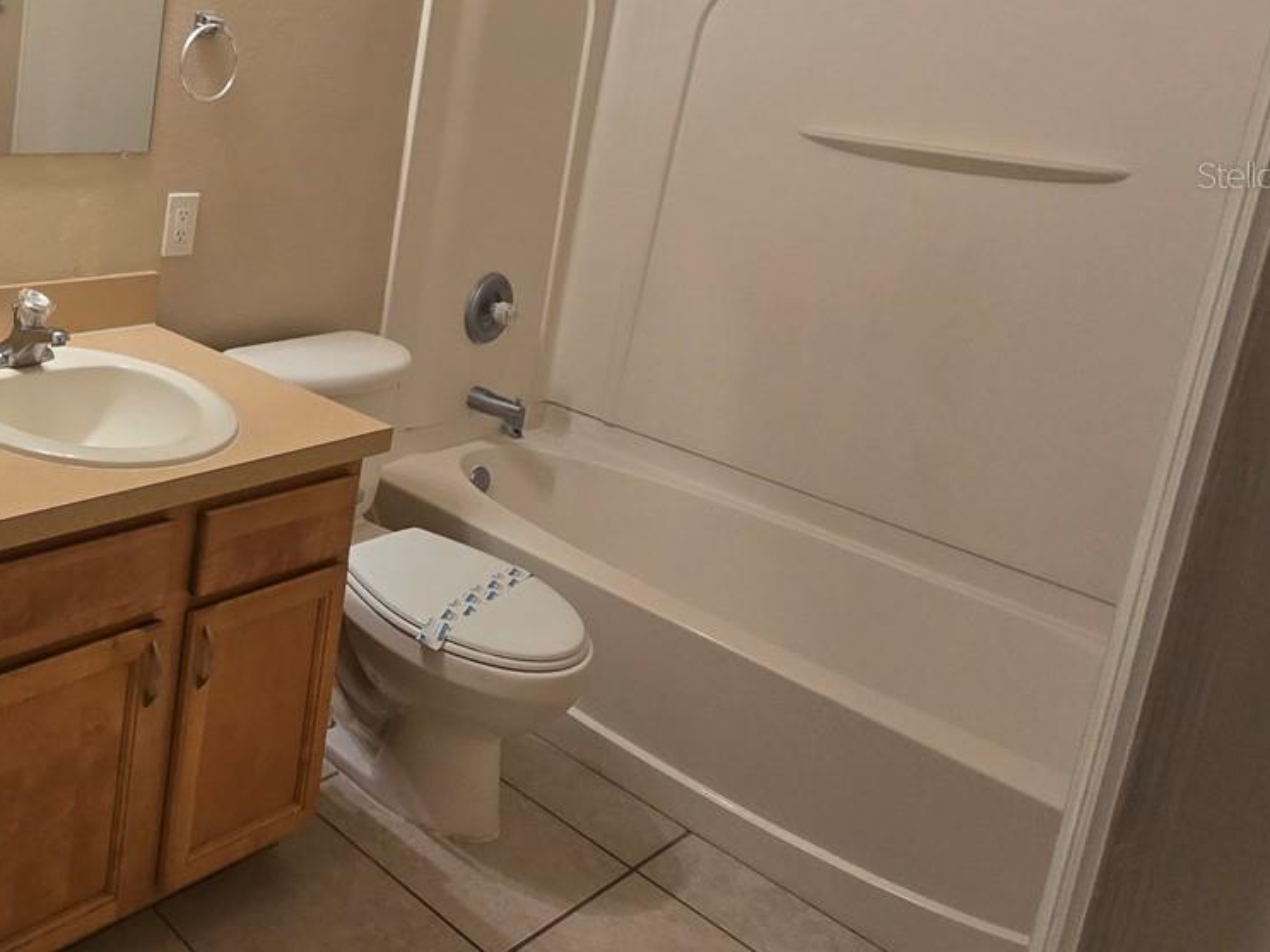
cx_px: -9
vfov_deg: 46.8
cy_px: 174
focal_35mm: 28
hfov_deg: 50.7
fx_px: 1027
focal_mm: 2.2
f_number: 2.2
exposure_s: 1/60
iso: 160
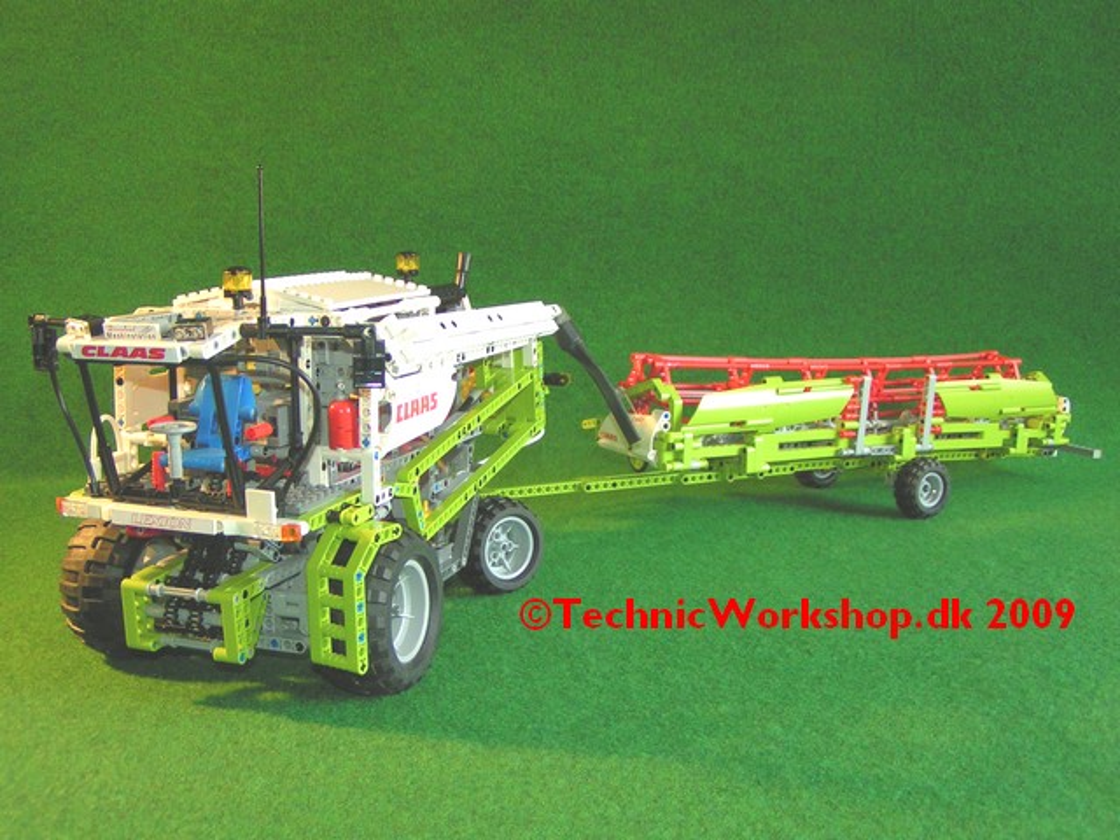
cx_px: 560
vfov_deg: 37.7
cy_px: 420
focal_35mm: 38
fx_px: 1229
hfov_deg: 49.0
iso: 125
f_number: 2.8
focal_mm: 5.8
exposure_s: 1/40
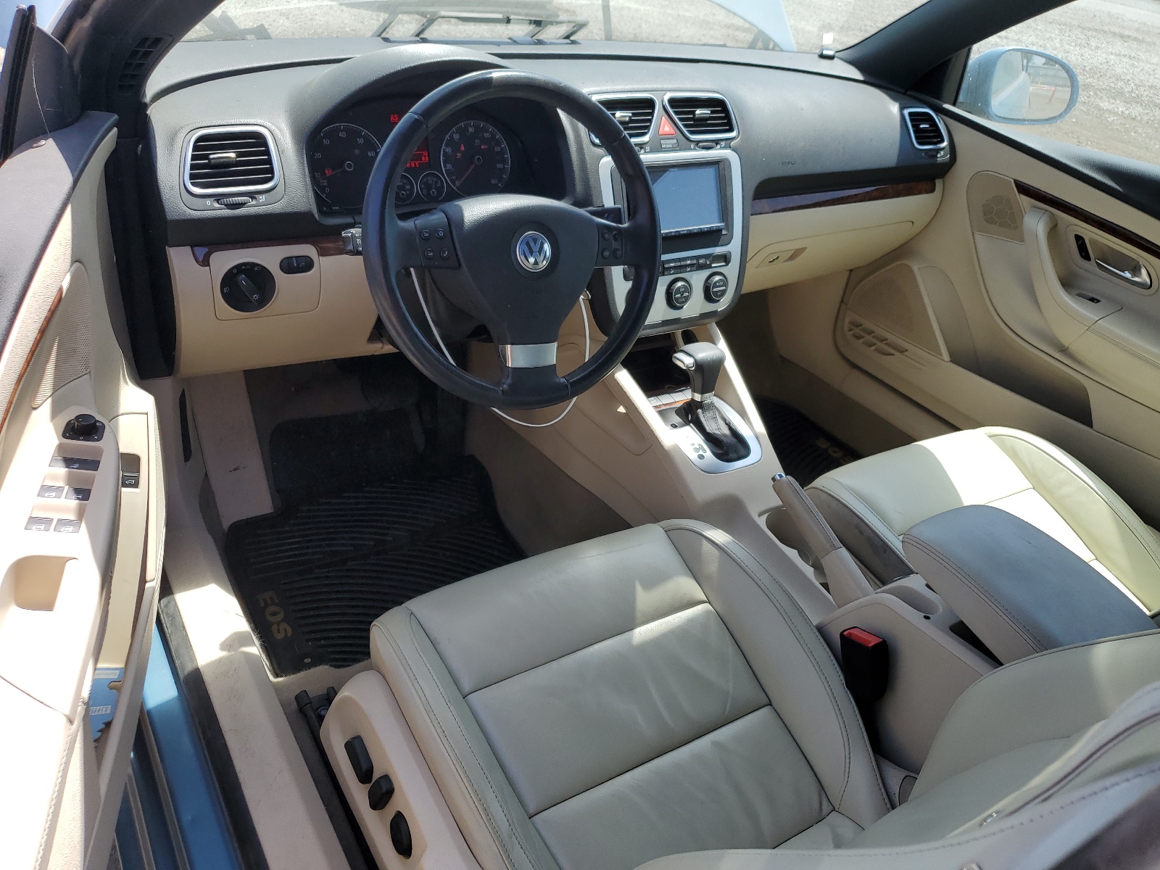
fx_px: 871
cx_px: 580
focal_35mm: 26
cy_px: 435
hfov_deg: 67.3
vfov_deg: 53.1
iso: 50
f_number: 1.5
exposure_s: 1/1000
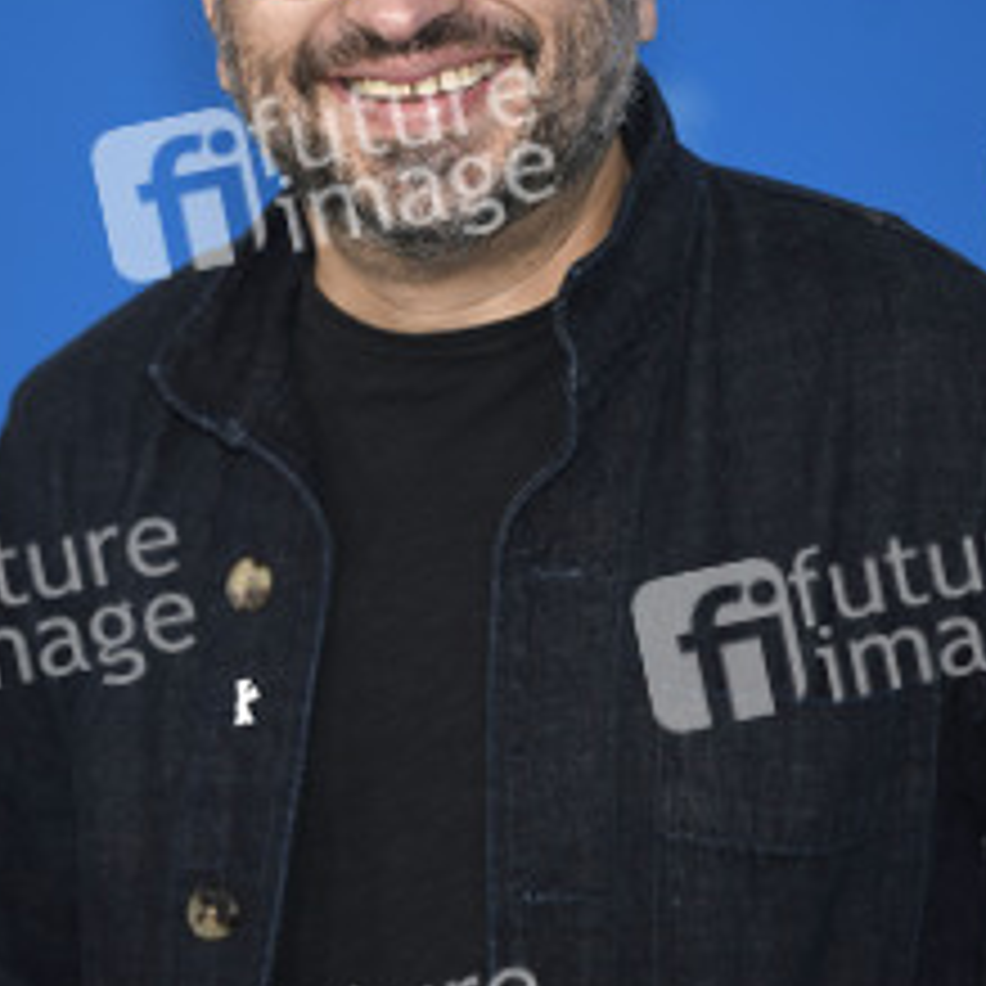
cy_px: 401
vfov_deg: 5.6
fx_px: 9990
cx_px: 455
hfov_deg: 5.7
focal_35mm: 310
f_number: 3.5
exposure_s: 1/500
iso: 640
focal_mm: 200
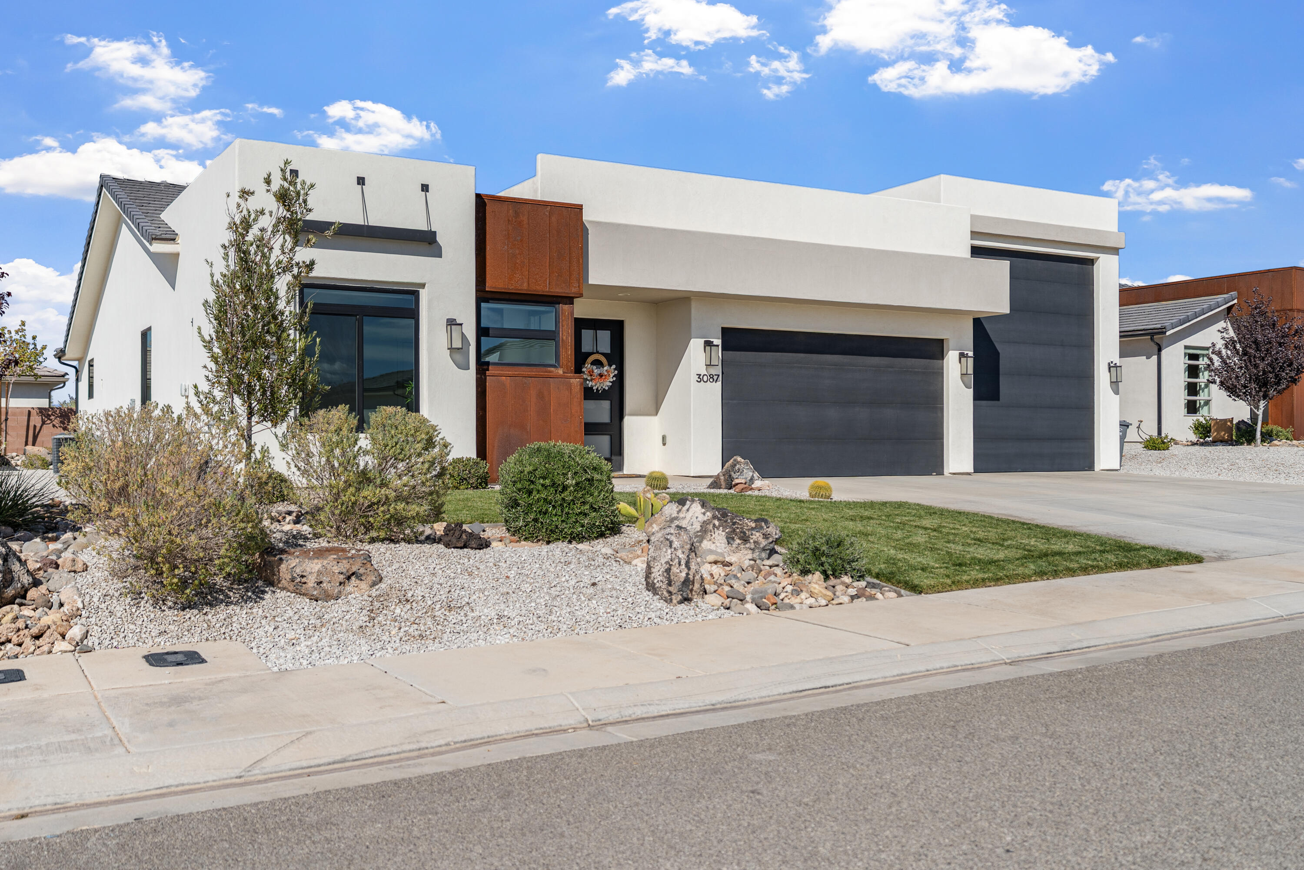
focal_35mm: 33
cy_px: 435
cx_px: 652
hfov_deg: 57.2
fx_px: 1195
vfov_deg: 40.0
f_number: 2.8
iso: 125
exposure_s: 1/1600
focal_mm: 33
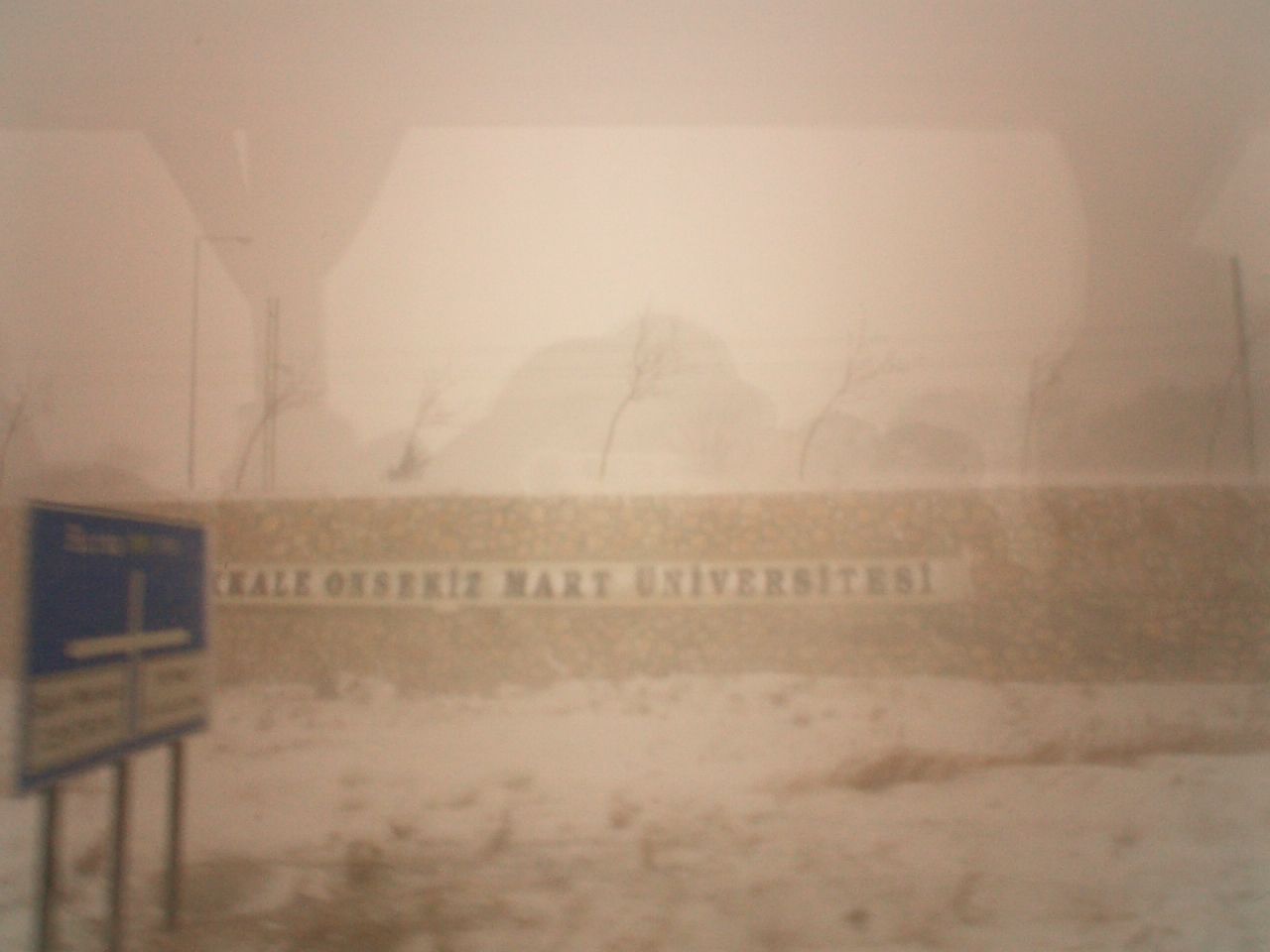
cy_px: 476
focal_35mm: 37
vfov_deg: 38.7
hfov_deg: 50.1
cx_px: 635
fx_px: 1357
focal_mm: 5.6
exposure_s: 1/60
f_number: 3.5
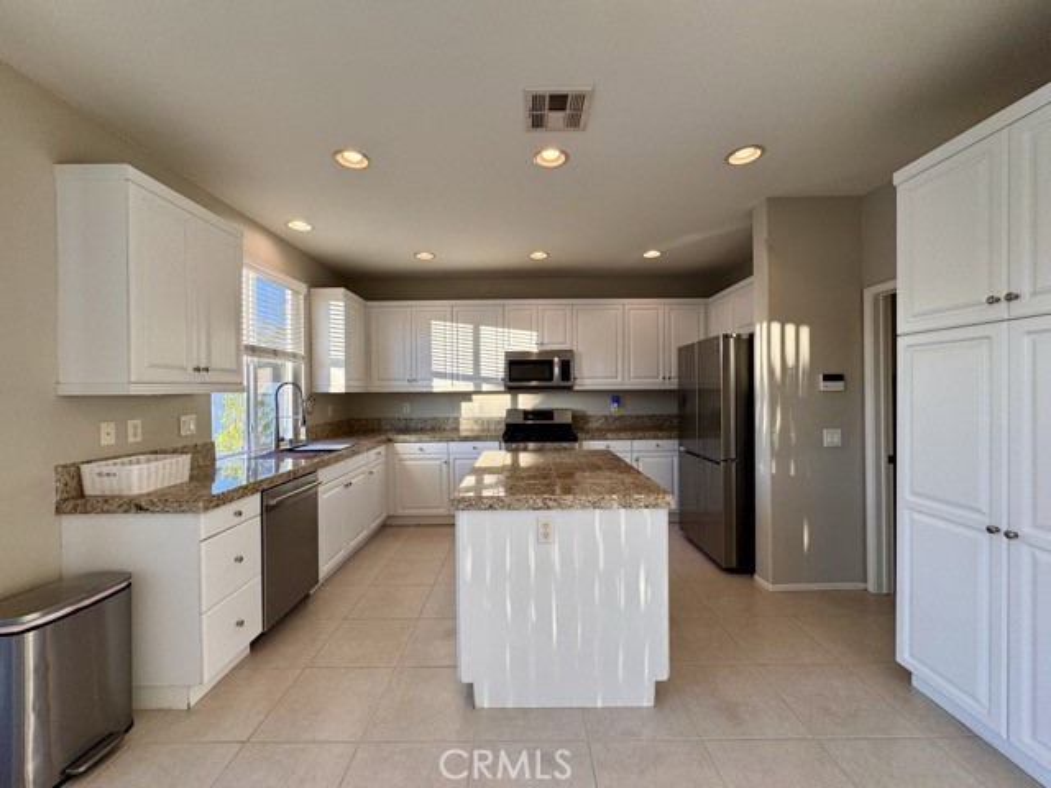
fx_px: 425
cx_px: 526
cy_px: 394
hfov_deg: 102.1
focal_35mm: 14
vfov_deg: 85.7
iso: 80
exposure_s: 1/120
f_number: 2.2
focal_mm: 2.22
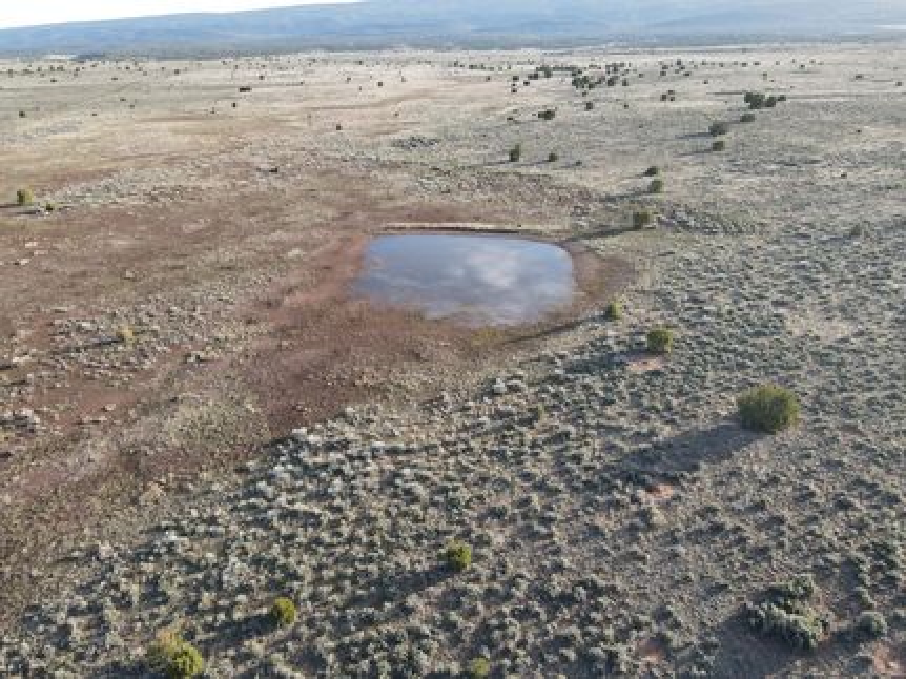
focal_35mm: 24
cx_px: 453
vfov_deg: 56.8
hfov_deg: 71.6
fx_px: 628
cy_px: 340
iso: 100
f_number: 2.8
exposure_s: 1/100
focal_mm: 4.5
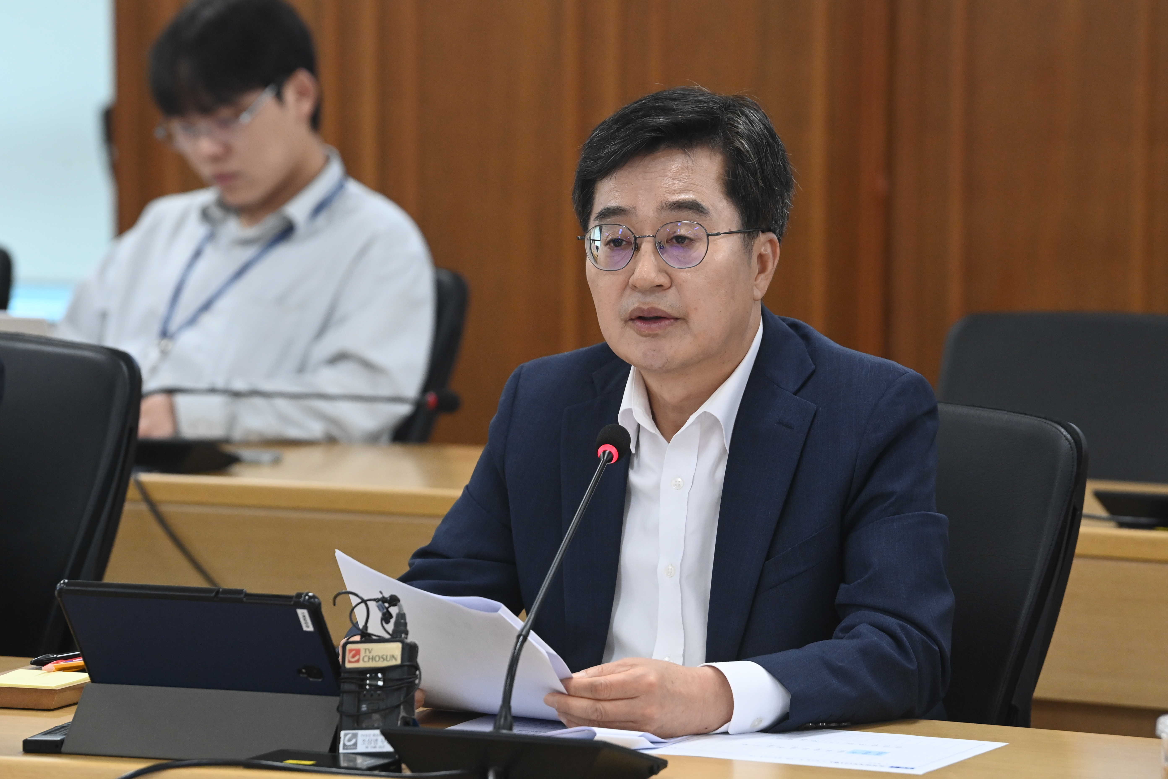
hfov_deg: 11.1
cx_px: 584
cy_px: 390
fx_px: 6002
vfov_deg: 7.4
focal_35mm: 185
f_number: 5.6
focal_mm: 185
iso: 4000
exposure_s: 1/200
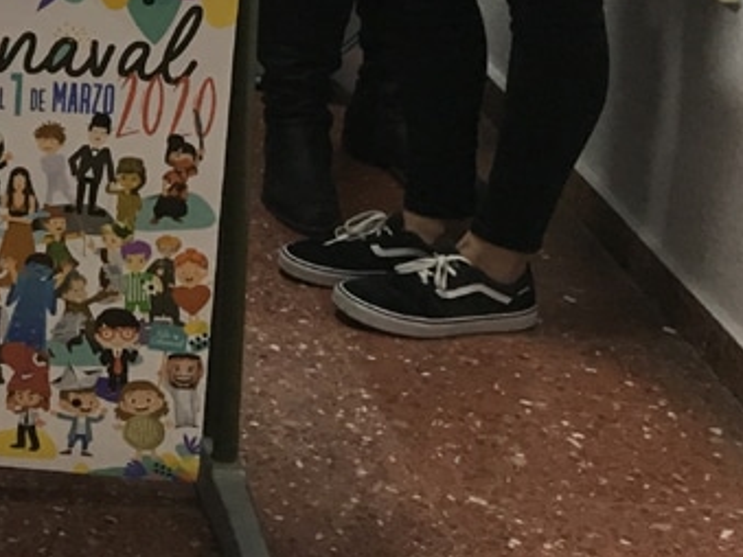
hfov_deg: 16.8
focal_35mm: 102
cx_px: -483
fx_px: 2189
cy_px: -275
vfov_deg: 13.6
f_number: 2.2
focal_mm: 4.15
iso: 125
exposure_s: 1/33
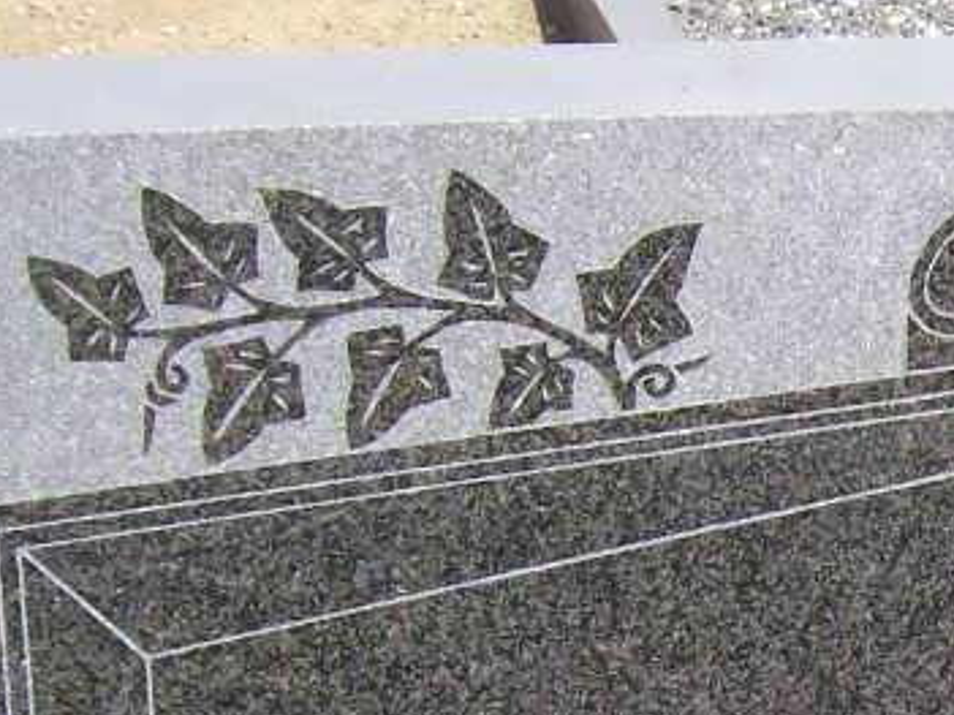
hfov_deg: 15.3
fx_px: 3389
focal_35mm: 123
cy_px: 870
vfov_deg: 11.8
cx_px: 1226
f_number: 4.8
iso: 80
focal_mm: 6
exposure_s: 1/452
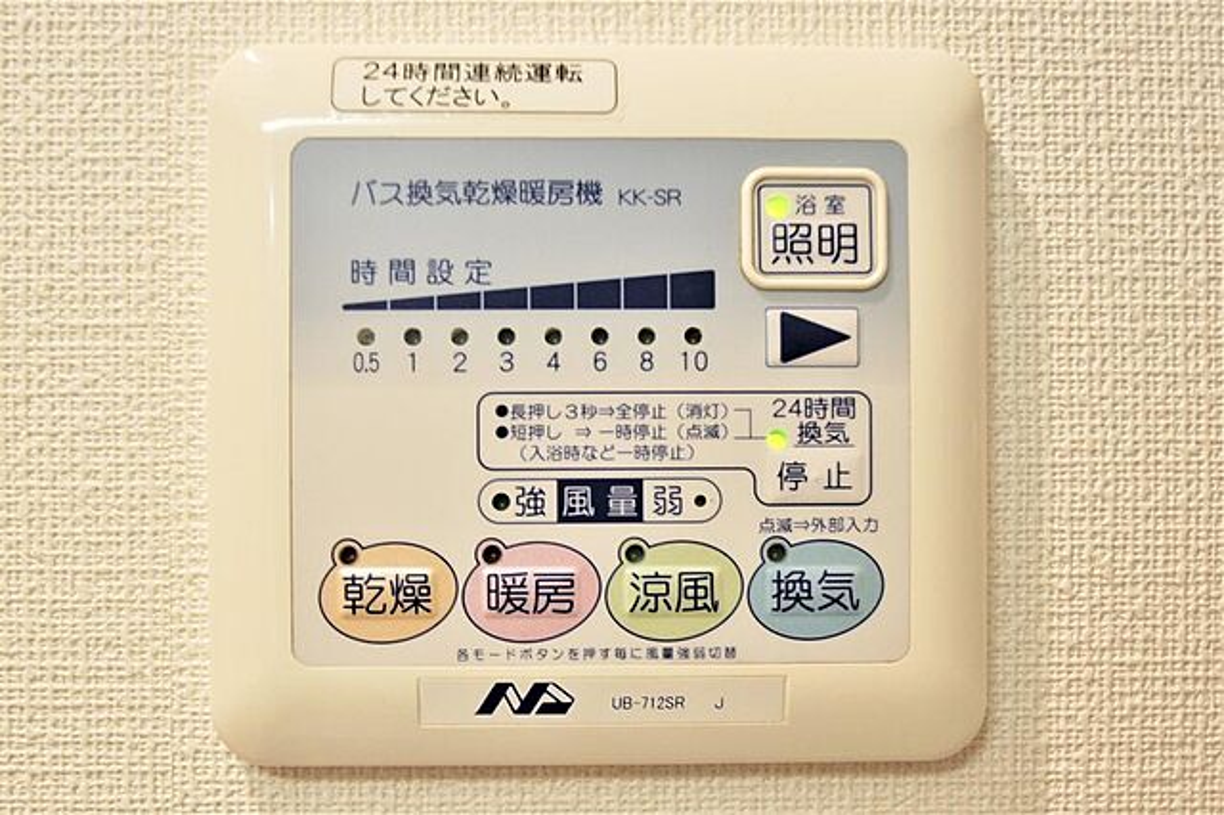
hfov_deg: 53.2
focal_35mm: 36
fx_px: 1223
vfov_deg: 36.8
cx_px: 612
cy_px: 408
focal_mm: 24
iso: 200
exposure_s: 1/40
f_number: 4.5
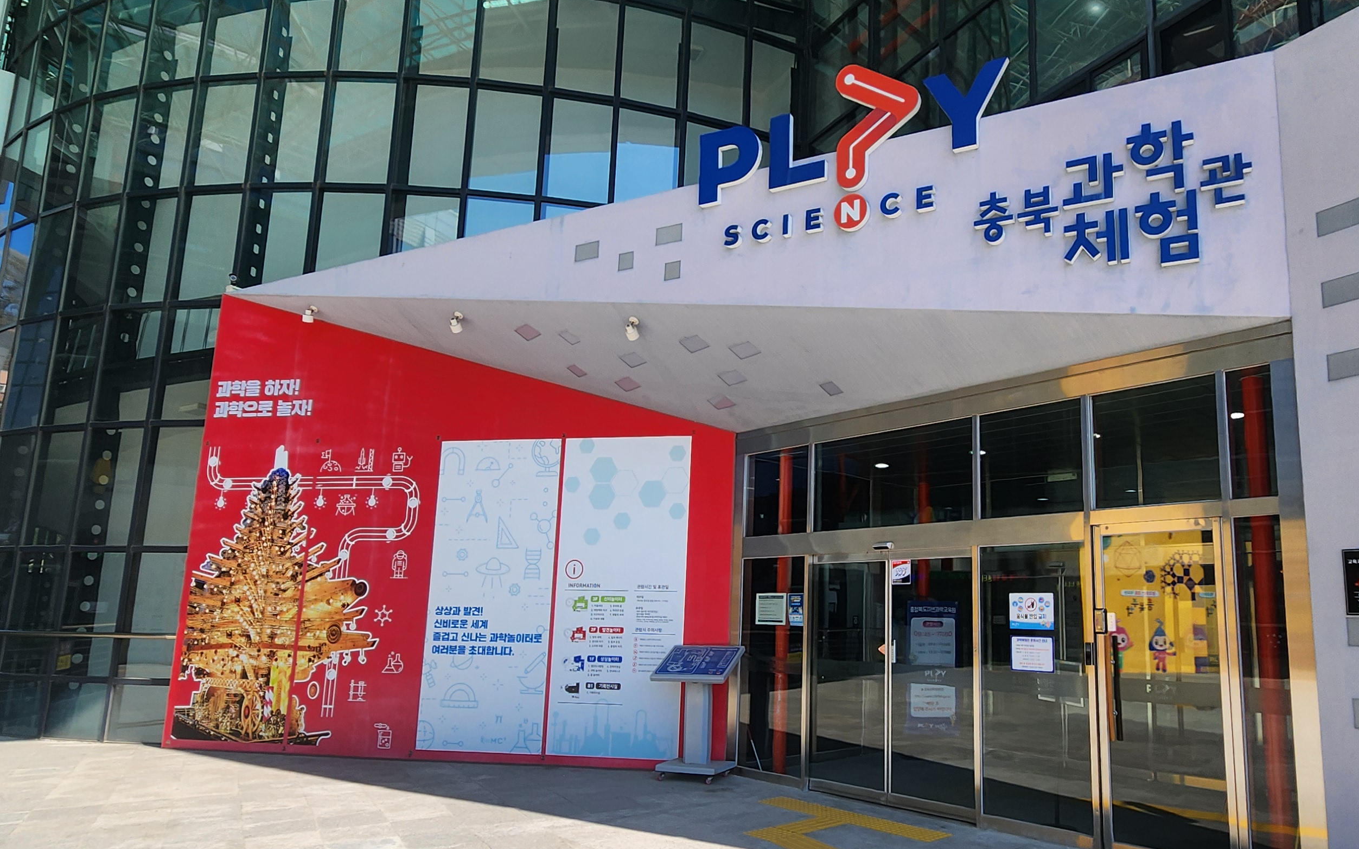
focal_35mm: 22
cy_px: 477
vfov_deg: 54.9
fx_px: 815
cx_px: 815
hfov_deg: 78.7
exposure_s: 1/1300
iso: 50
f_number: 2.2
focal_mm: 2.2
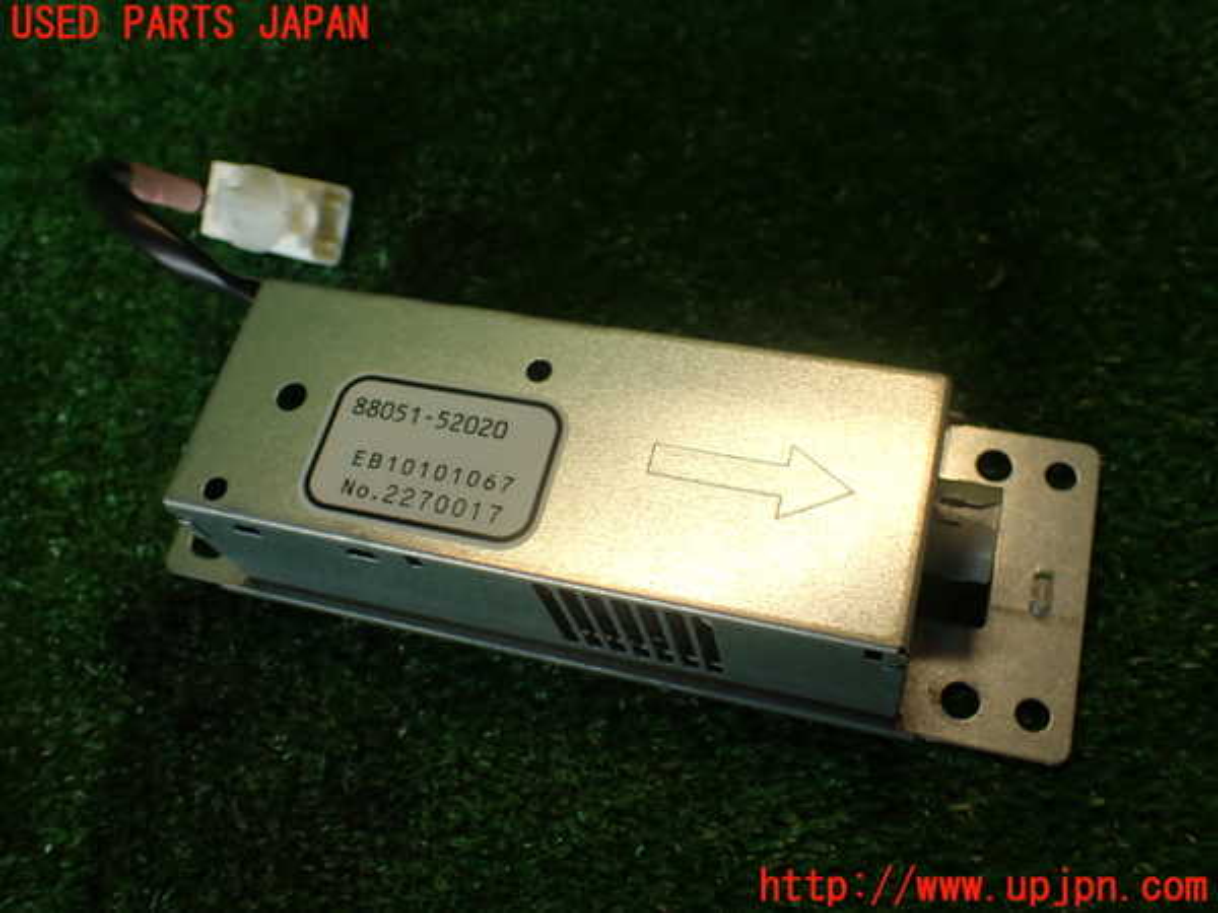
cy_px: 456
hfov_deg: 56.8
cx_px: 609
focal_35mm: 32
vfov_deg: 44.2
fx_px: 1126
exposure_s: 1/80
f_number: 2.4
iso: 100
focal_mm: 5.79
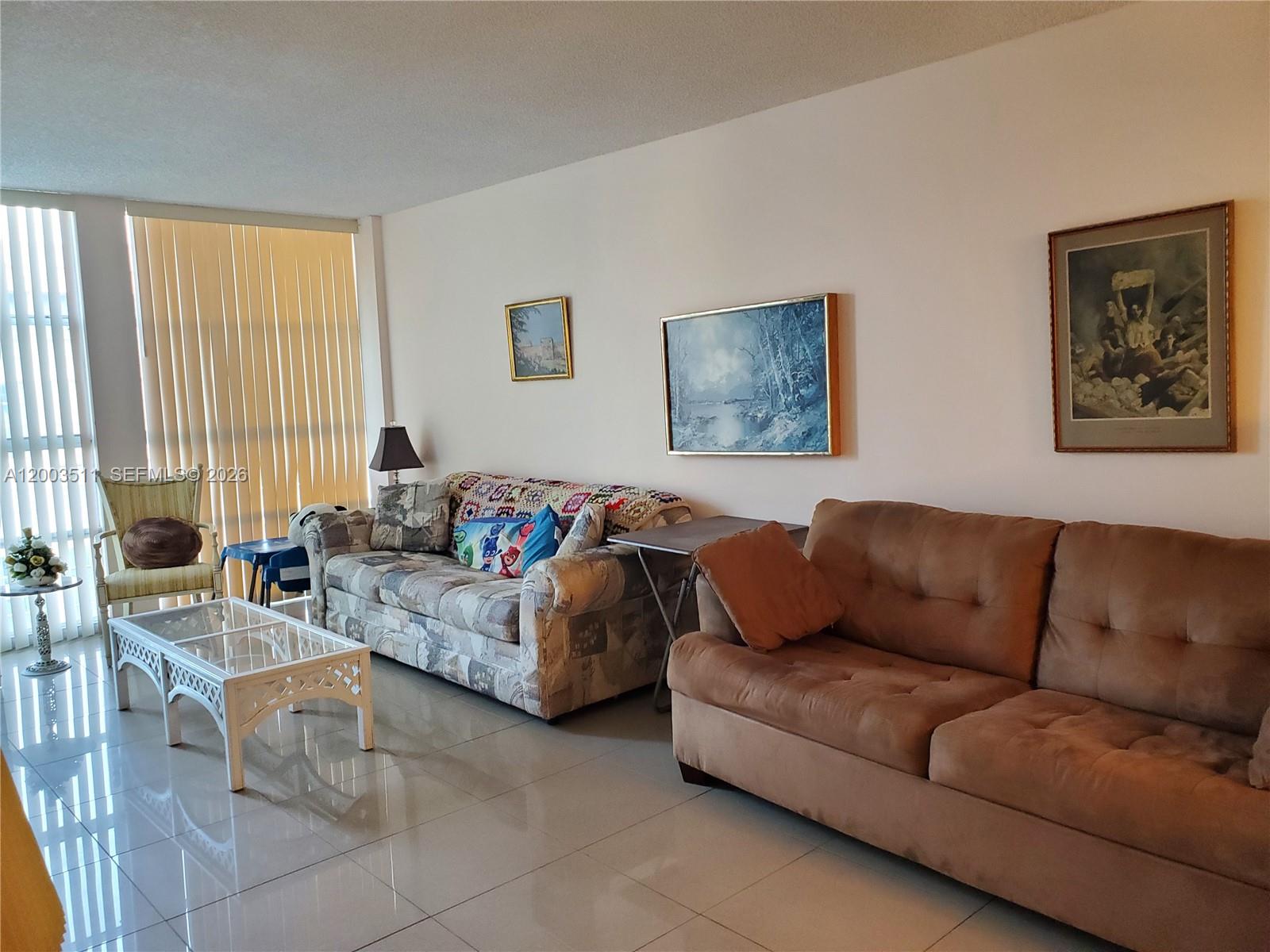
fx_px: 954
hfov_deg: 67.3
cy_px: 476
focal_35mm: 26
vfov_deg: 53.1
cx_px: 635
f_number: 2.4
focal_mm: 4.3
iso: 400
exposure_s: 1/40
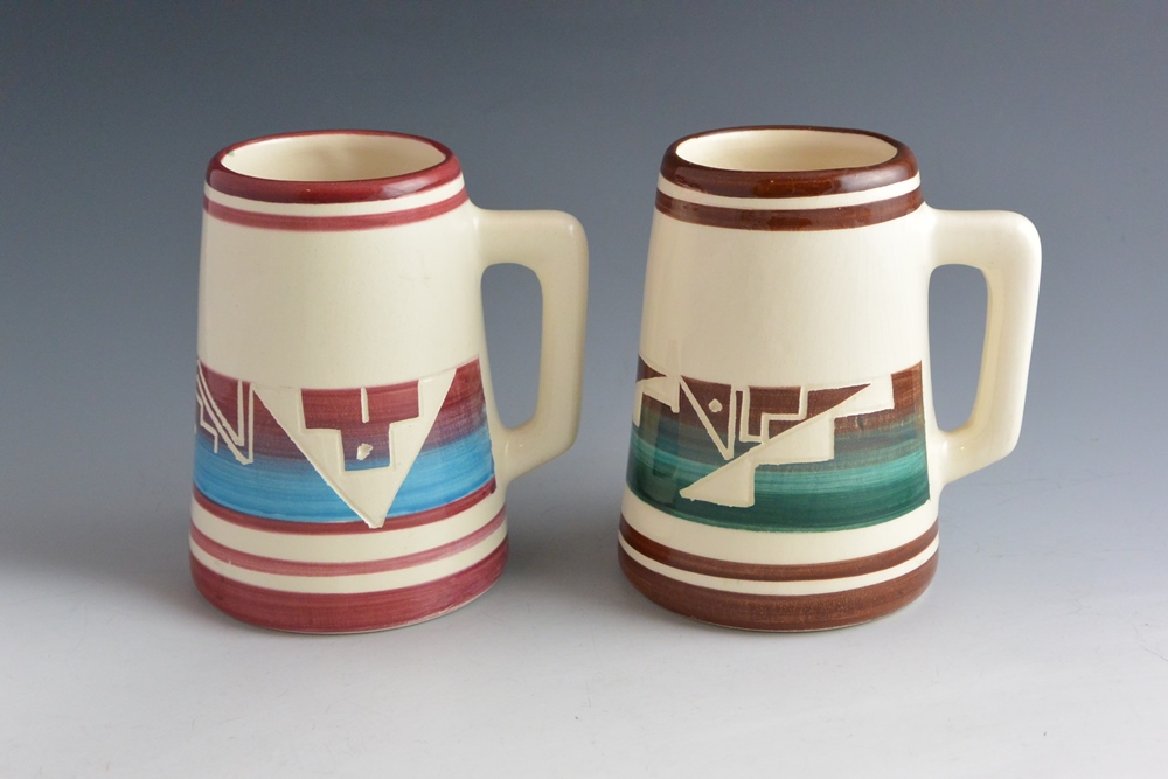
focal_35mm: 59
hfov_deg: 33.9
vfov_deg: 23.0
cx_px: 584
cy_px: 390
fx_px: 1914
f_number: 5
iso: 800
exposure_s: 1/60
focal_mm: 21.9
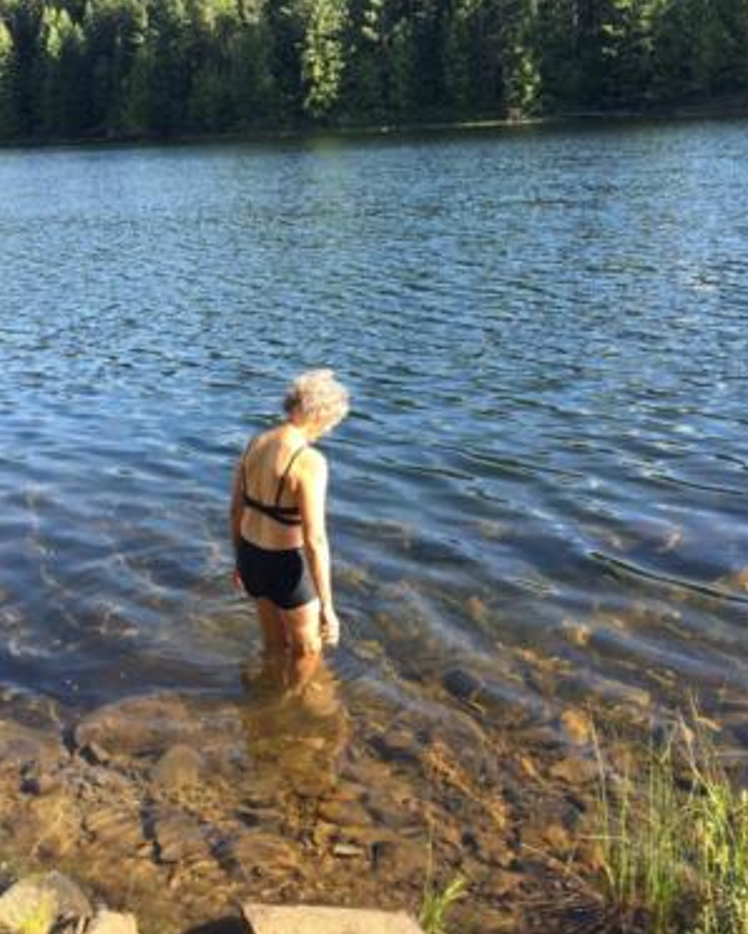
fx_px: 1051
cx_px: 306
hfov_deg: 39.1
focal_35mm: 38
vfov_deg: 47.9
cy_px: 468
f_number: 2.2
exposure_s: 1/368
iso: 25
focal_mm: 4.15
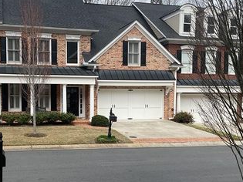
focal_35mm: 46
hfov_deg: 40.8
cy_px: 113
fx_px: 323
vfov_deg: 31.4
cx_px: 84
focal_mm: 3
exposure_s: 1/1098
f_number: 1.8
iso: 16
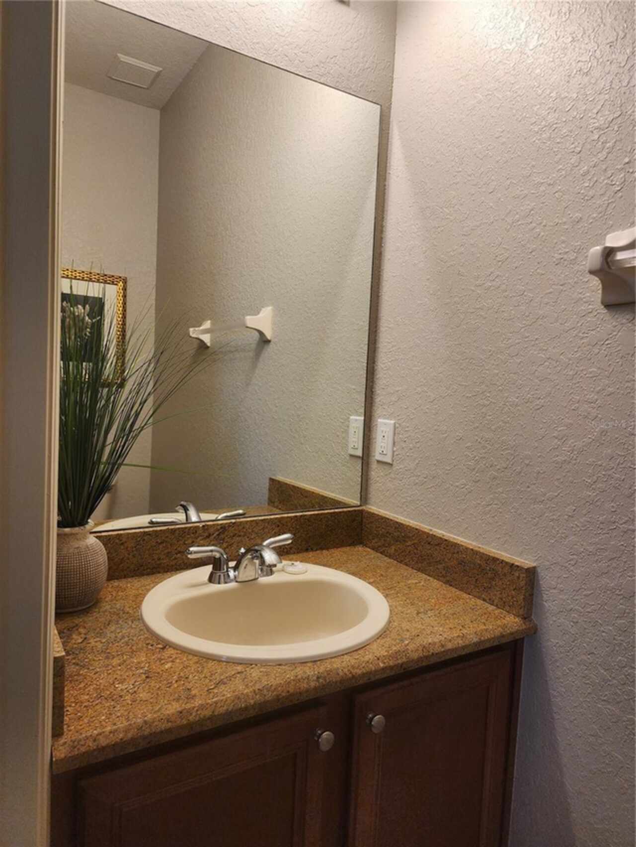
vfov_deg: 73.9
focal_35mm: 23
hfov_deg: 58.9
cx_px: 318
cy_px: 424
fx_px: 563
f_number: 1.8
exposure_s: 1/120
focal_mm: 6.4
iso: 50
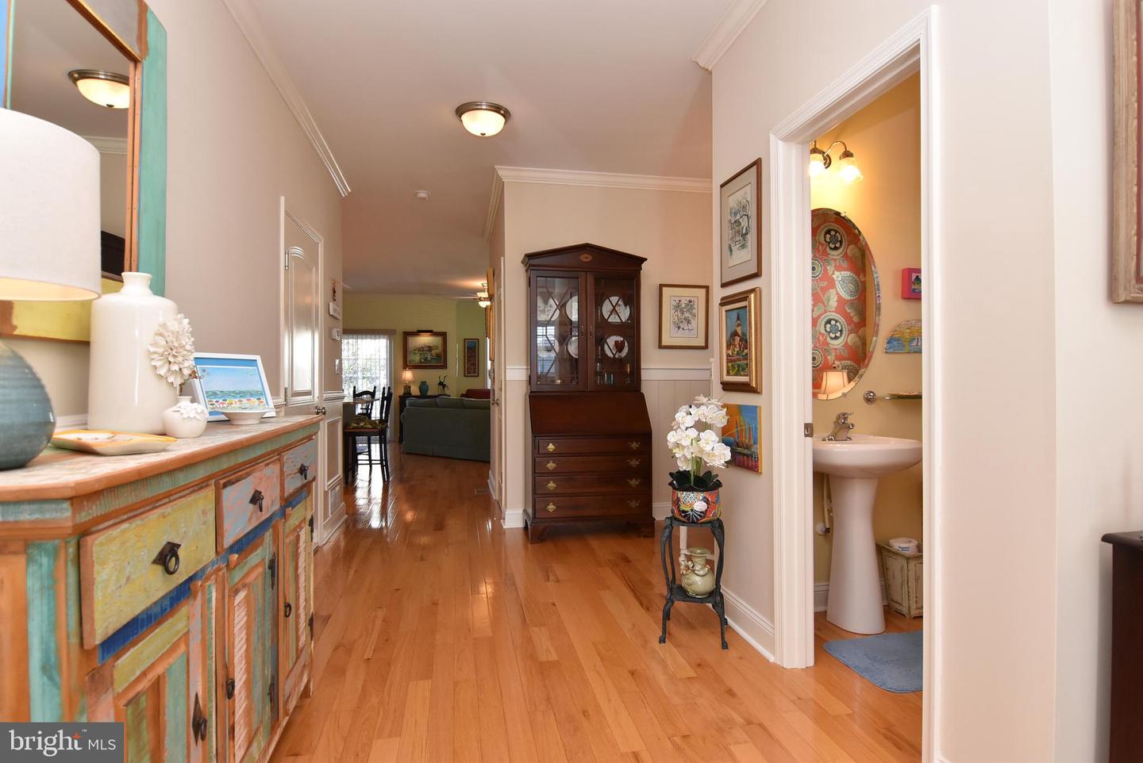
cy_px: 382
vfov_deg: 67.5
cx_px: 572
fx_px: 572
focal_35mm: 18
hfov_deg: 90.0
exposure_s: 1/80
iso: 800
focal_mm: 12
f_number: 8
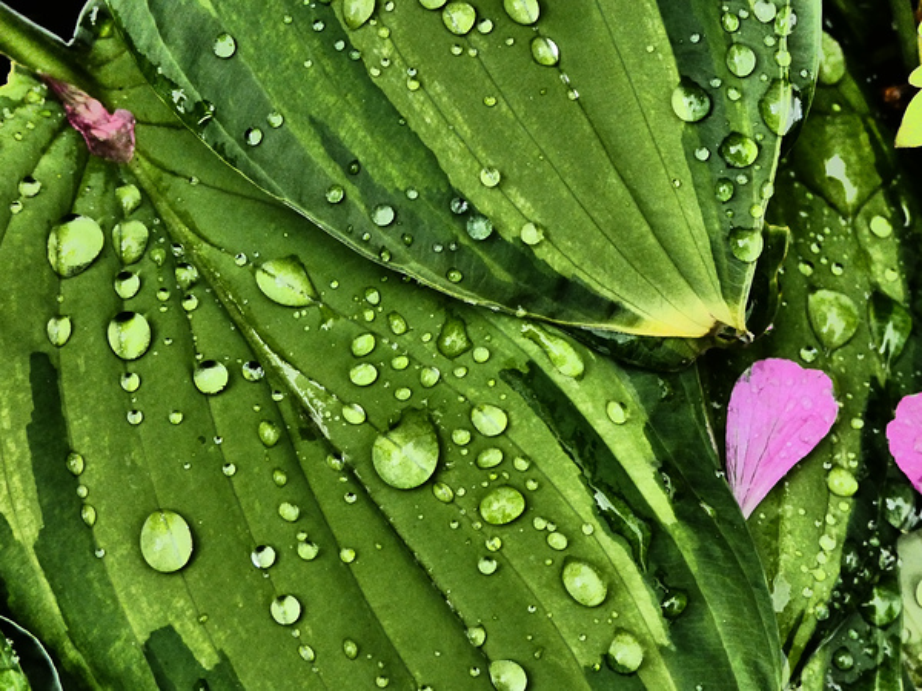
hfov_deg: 17.1
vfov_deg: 12.9
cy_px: 346
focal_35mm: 115
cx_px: 461
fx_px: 3063
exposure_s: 1/80
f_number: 5
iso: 640
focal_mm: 20.5
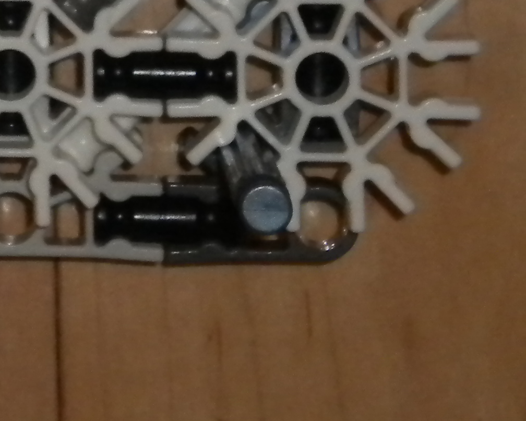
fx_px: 4345
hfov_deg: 6.9
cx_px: -117
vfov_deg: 5.5
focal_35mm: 279
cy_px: -234
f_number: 5.1
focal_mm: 14.3
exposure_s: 1/60
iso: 400
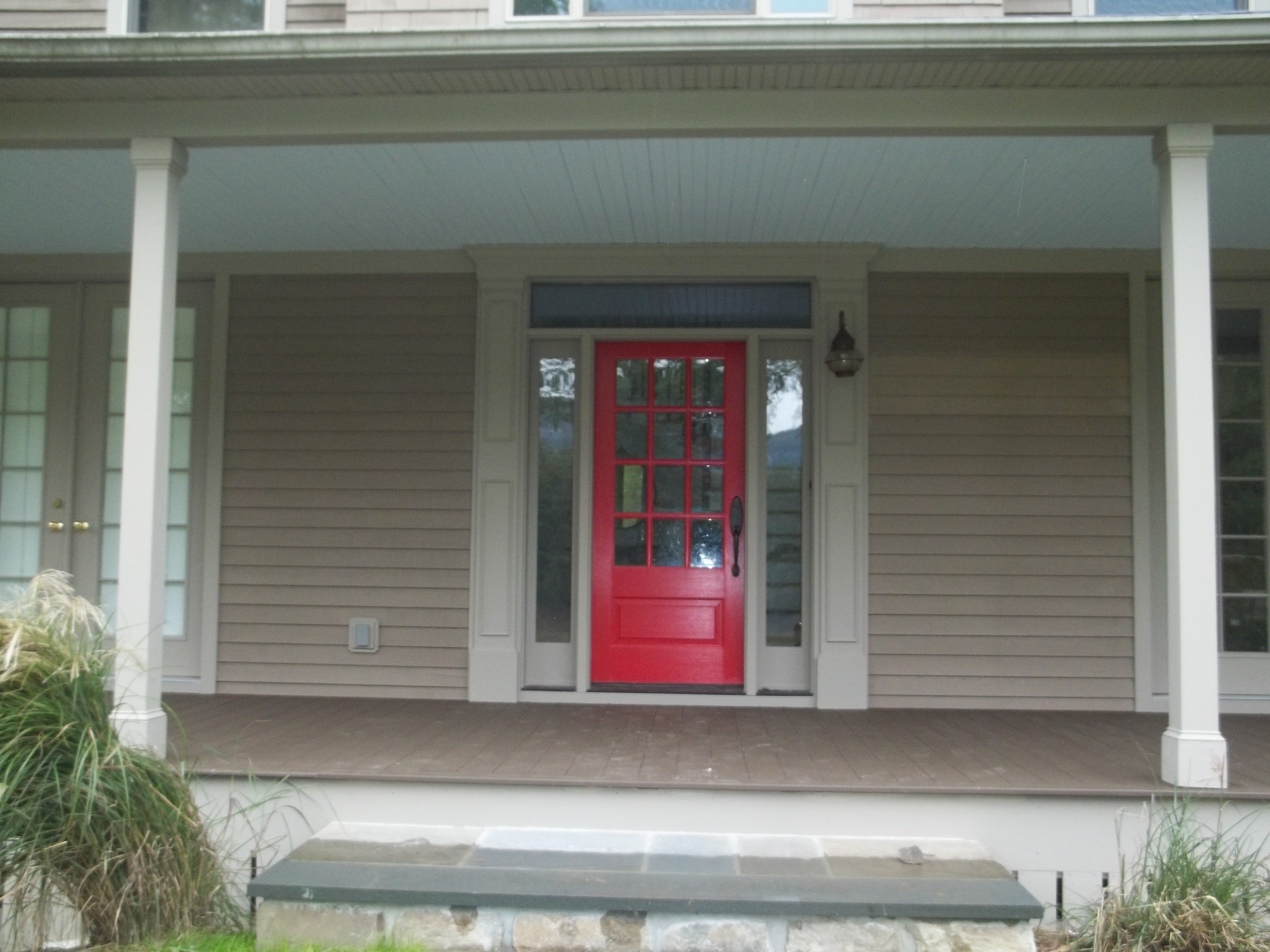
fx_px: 1211
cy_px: 476
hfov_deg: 55.4
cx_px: 635
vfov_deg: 42.9
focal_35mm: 33
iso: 160
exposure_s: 1/80
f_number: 3.3
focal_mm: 5.9
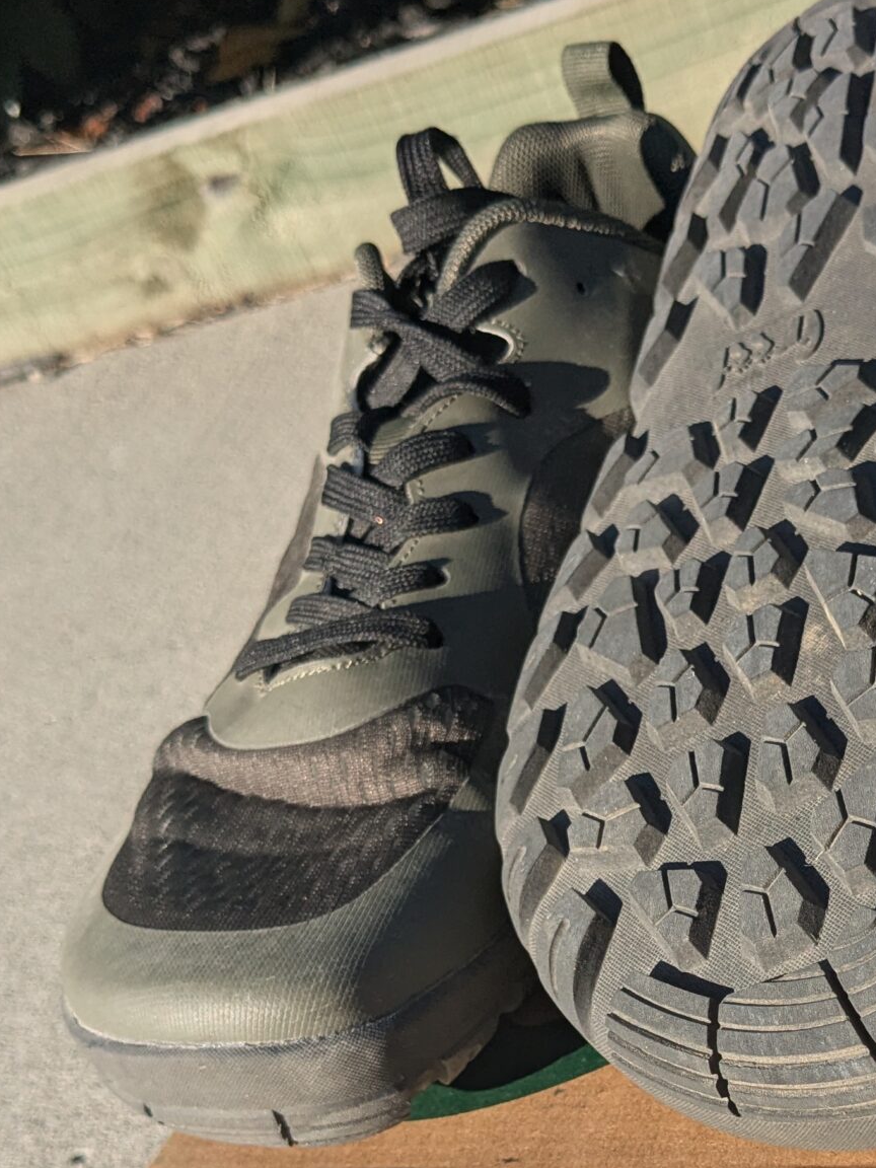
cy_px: 927
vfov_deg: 31.4
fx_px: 2024
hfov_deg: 23.8
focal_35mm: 60
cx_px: 768
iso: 56
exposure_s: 1/2597
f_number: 1.73
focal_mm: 4.38
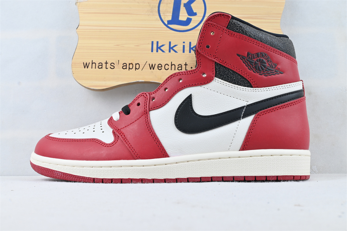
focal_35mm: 47
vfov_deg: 28.5
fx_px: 455
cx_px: 174
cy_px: 116
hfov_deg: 41.7
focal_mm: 31.5
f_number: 10
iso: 100
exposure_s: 1/10
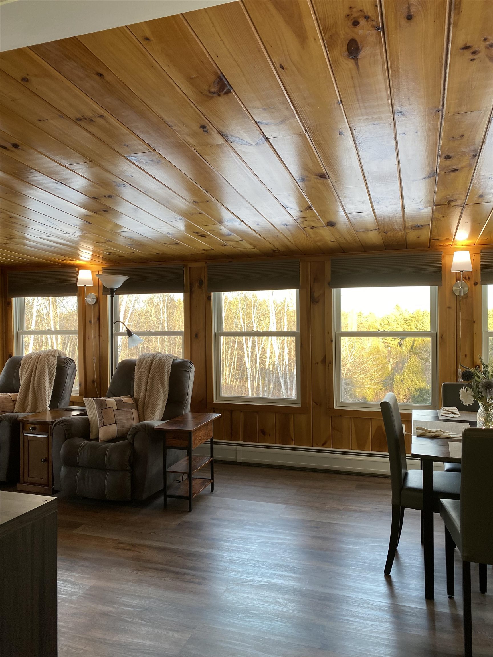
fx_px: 494
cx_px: 246
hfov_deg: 53.1
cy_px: 328
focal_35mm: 26
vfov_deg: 67.3
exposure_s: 1/120
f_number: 1.8
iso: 80
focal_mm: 4.25
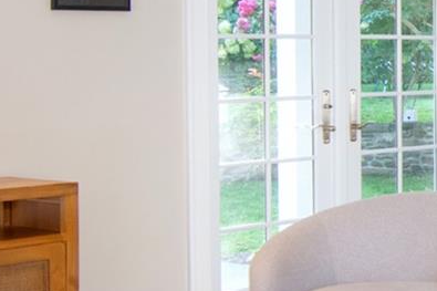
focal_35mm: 86
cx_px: 637
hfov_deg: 20.6
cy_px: 140
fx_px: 1039
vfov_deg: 15.9
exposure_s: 1/30
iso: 640
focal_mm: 11
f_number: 8
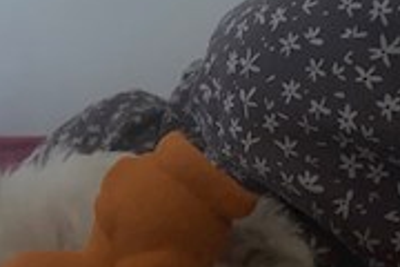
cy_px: 313
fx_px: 833
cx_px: -56
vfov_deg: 17.4
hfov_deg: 24.9
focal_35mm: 75
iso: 1000
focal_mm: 4.25
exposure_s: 1/30
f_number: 1.8
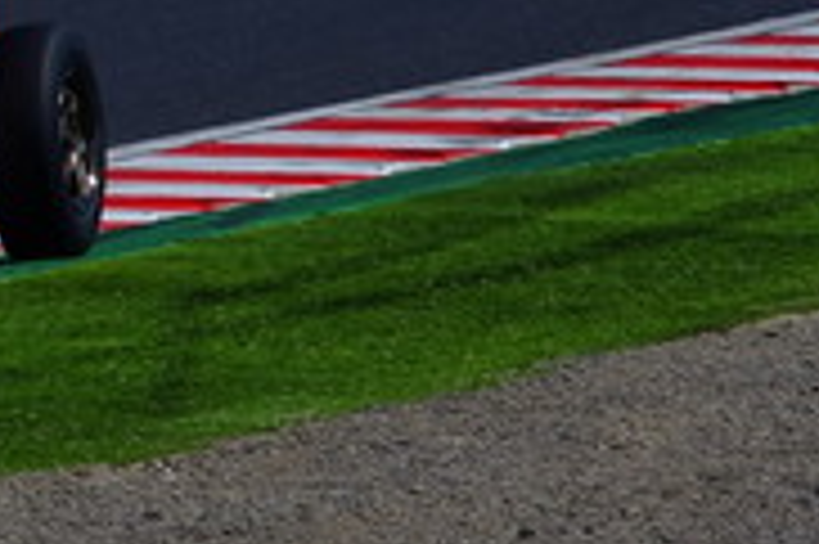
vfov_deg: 0.5
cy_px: -112
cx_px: -418
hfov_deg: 0.8
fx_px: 56732
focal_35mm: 2496
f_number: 11
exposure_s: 1/500
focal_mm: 420
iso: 100
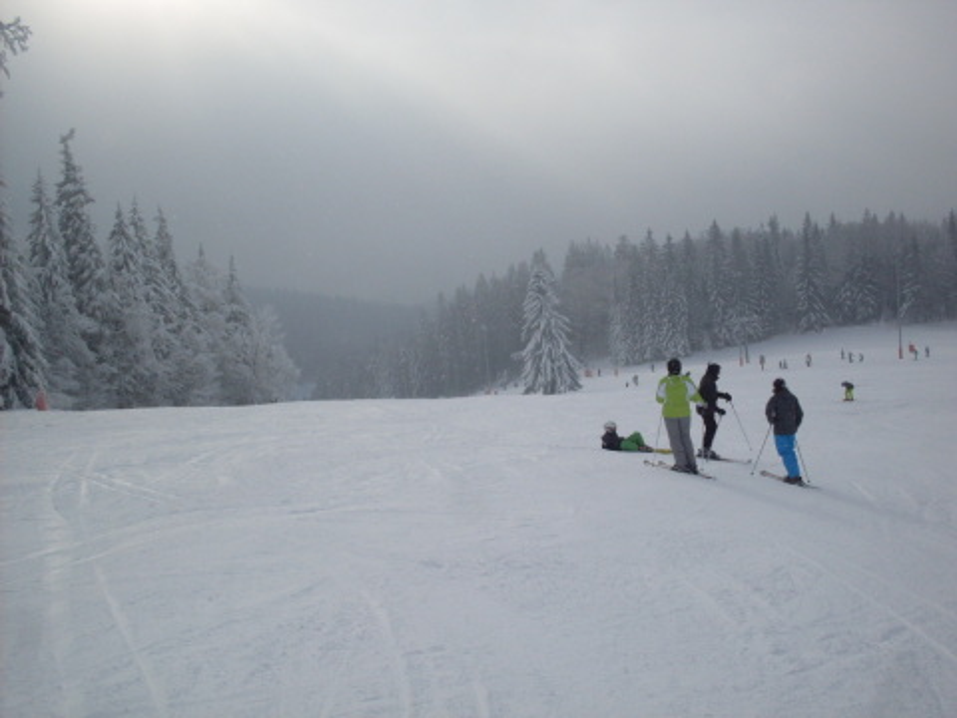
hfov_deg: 49.0
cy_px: 359
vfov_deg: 37.7
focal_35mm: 38
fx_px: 1051
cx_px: 478
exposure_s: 1/500
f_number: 8.4
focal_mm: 6.3
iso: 80
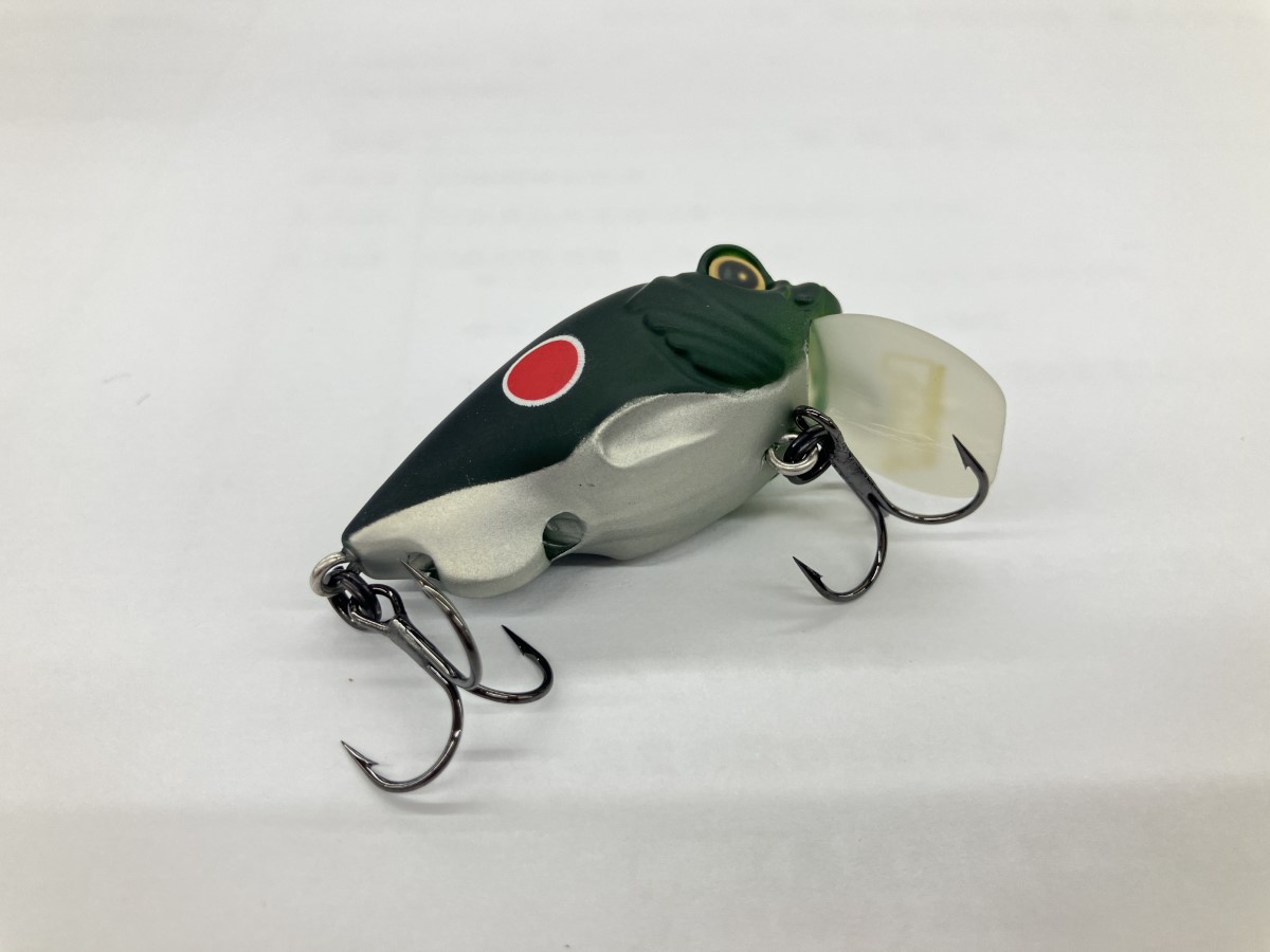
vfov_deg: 49.7
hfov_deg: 63.4
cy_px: 476
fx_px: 1027
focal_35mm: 28
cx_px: 635
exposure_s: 1/100
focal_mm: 3.99
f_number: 1.8
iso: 40
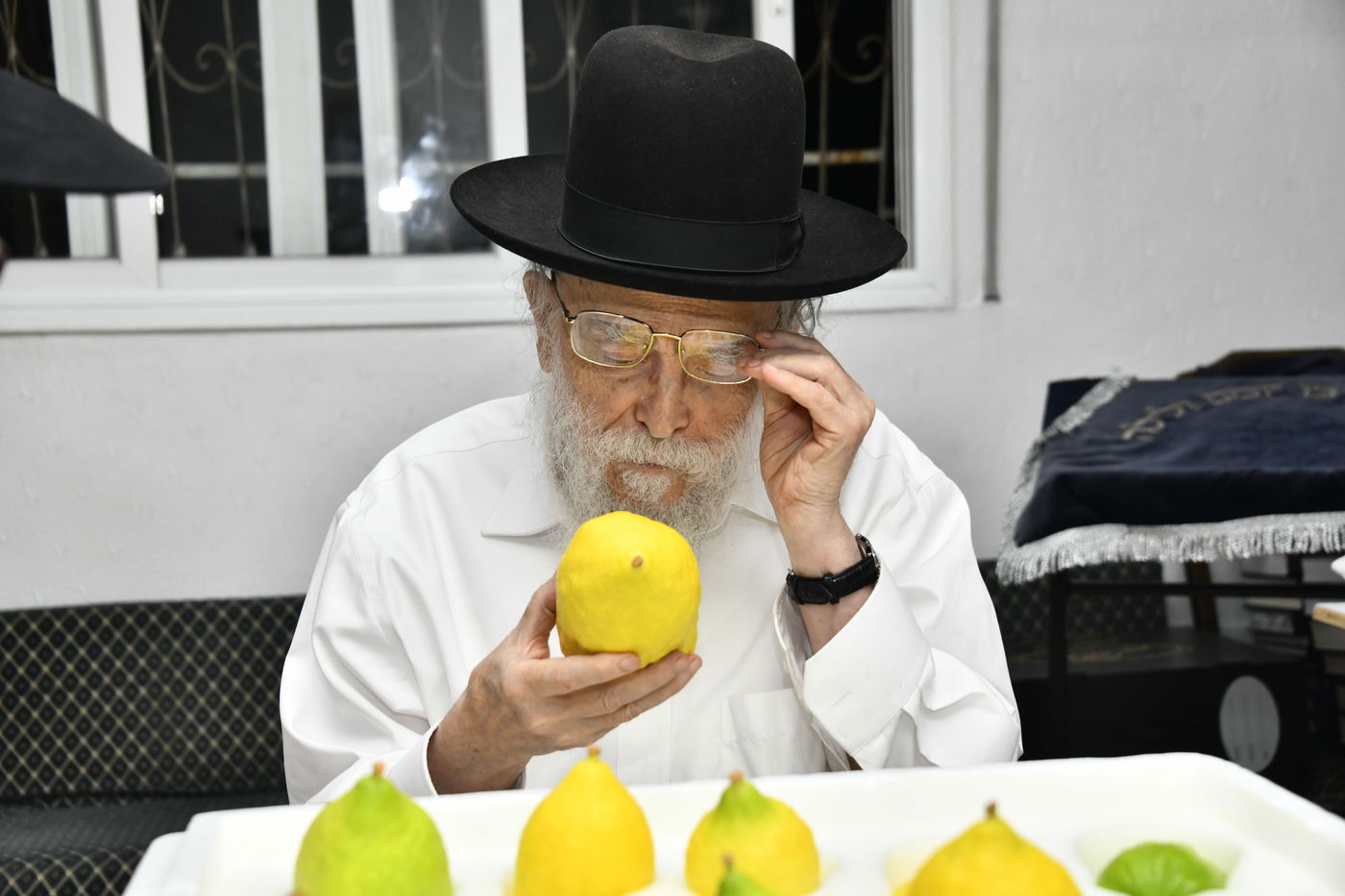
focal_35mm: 56
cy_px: 448
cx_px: 672
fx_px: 2092
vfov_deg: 24.2
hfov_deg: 35.6
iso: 640
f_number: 5.6
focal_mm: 56
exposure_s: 1/200
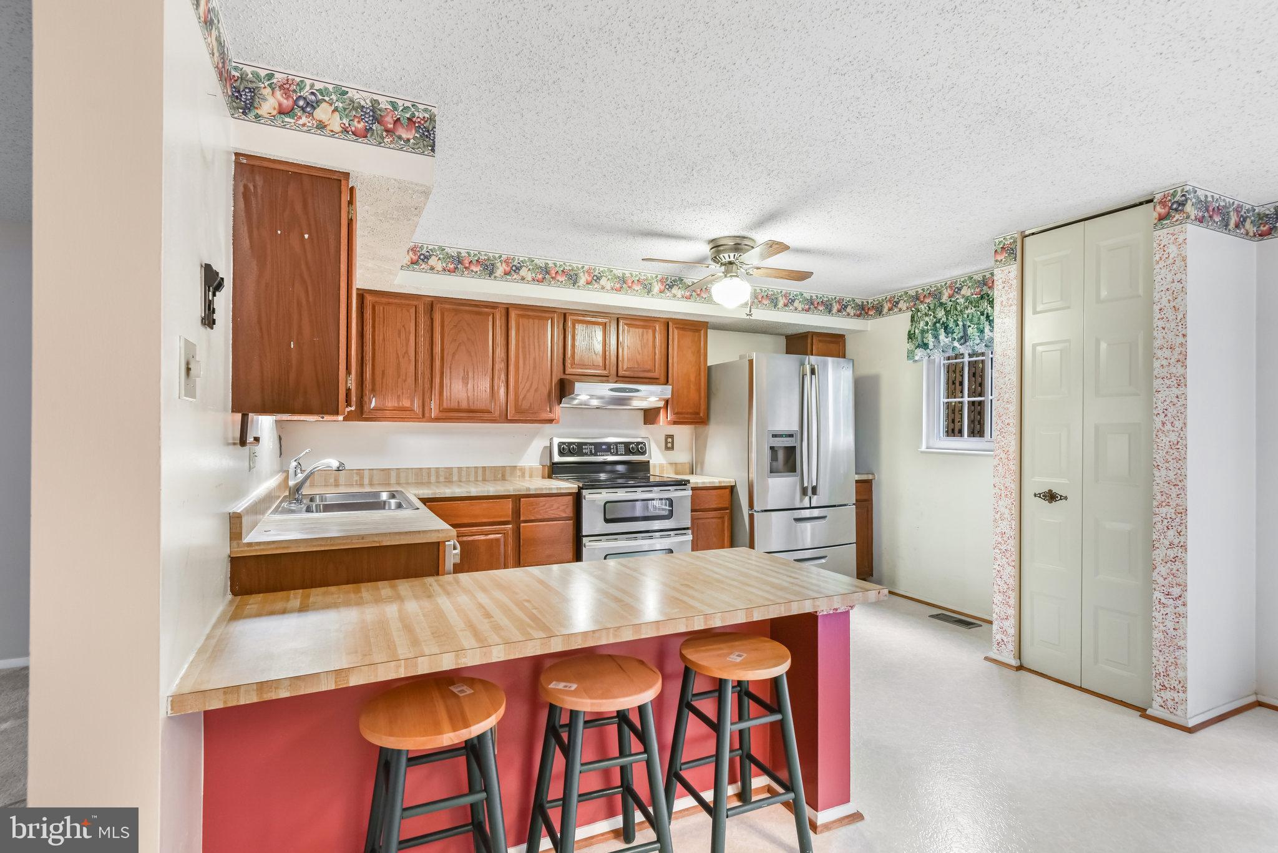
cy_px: 426
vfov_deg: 70.5
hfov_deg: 93.3
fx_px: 604
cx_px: 639
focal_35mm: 17
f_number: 8
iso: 400
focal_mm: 17
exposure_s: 1/60
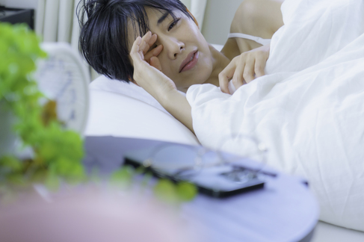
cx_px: 150
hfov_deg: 22.1
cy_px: 110
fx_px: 930
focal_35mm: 92
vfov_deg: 14.8
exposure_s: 1/250
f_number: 4
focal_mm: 70
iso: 800
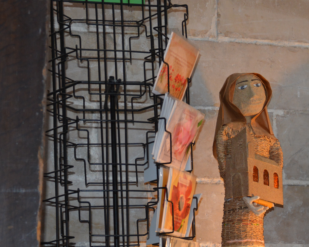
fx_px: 969
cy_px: 234
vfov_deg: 14.4
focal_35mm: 106
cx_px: 317
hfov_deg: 17.6
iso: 400
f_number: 4
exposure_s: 1/60
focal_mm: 28
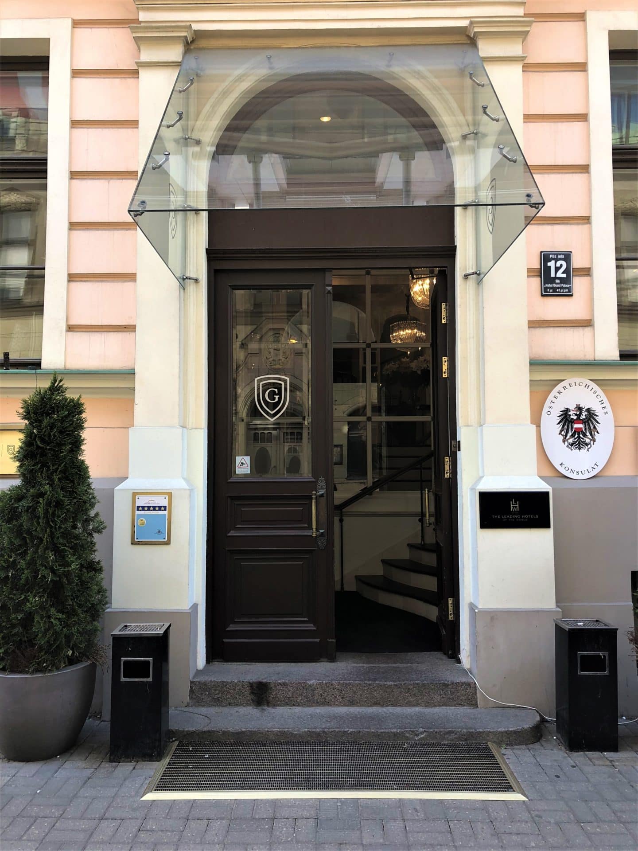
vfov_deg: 63.4
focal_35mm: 28
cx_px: 319
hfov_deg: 49.7
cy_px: 426
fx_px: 688
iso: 25
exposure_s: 1/100
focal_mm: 3.99
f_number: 1.8
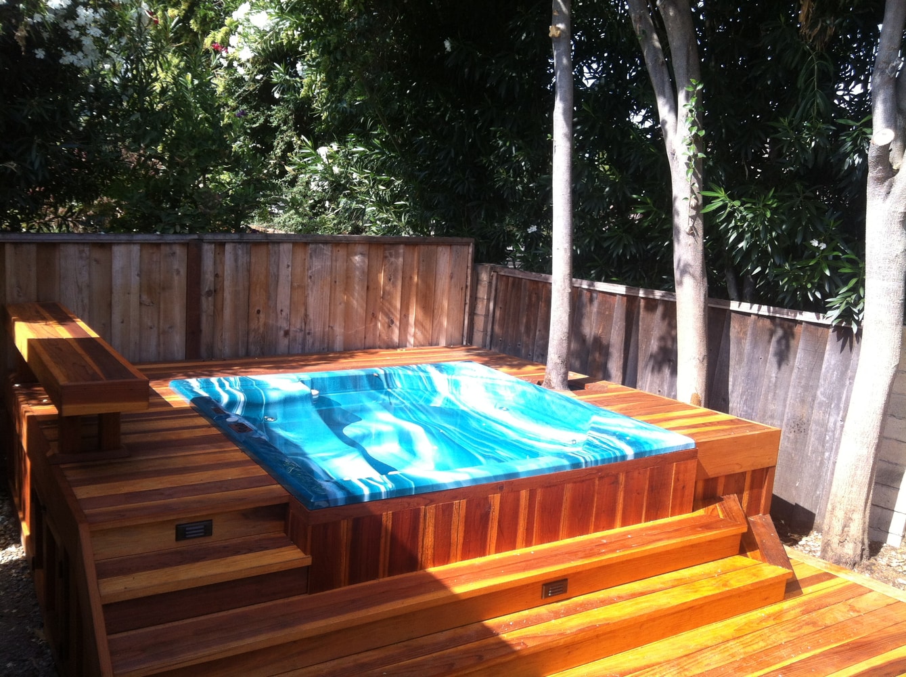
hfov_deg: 52.7
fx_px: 915
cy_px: 338
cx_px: 453
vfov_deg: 40.6
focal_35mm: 35
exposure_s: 1/351
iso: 80
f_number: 2.8
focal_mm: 3.85
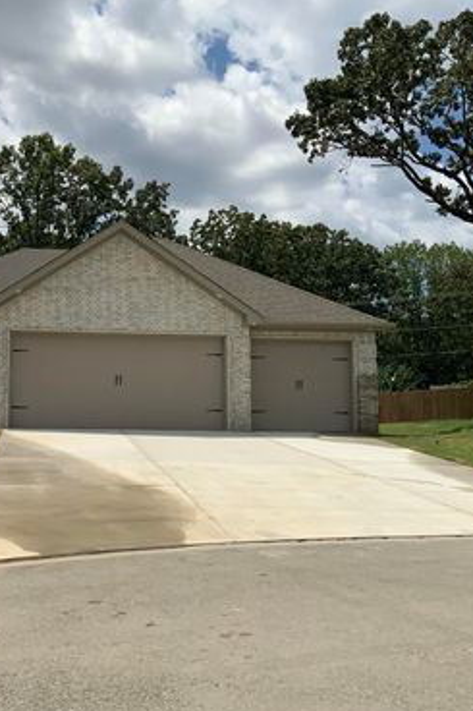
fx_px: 809
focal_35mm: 41
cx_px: 120
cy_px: 358
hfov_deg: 32.0
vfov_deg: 47.4
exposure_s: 1/4405
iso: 20
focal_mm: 3
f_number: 1.8
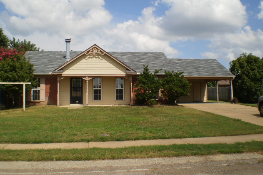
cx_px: 133
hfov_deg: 50.7
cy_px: 80
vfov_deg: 35.0
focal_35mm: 38
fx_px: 277
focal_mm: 6.3
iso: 64
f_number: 4.6
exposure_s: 1/1250
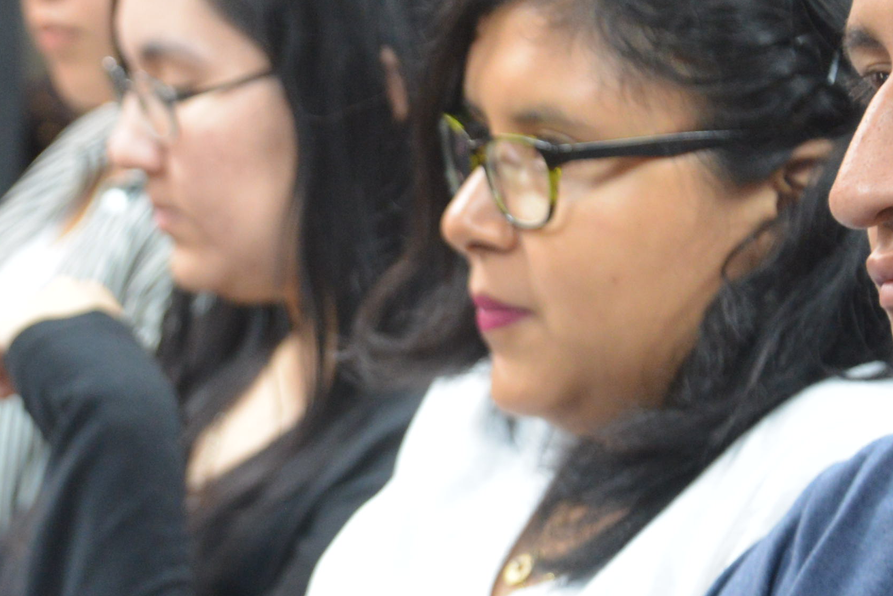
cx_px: -15
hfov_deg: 10.3
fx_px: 4888
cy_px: 640
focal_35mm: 197
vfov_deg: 6.9
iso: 1600
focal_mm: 55
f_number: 4.2
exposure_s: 1/25
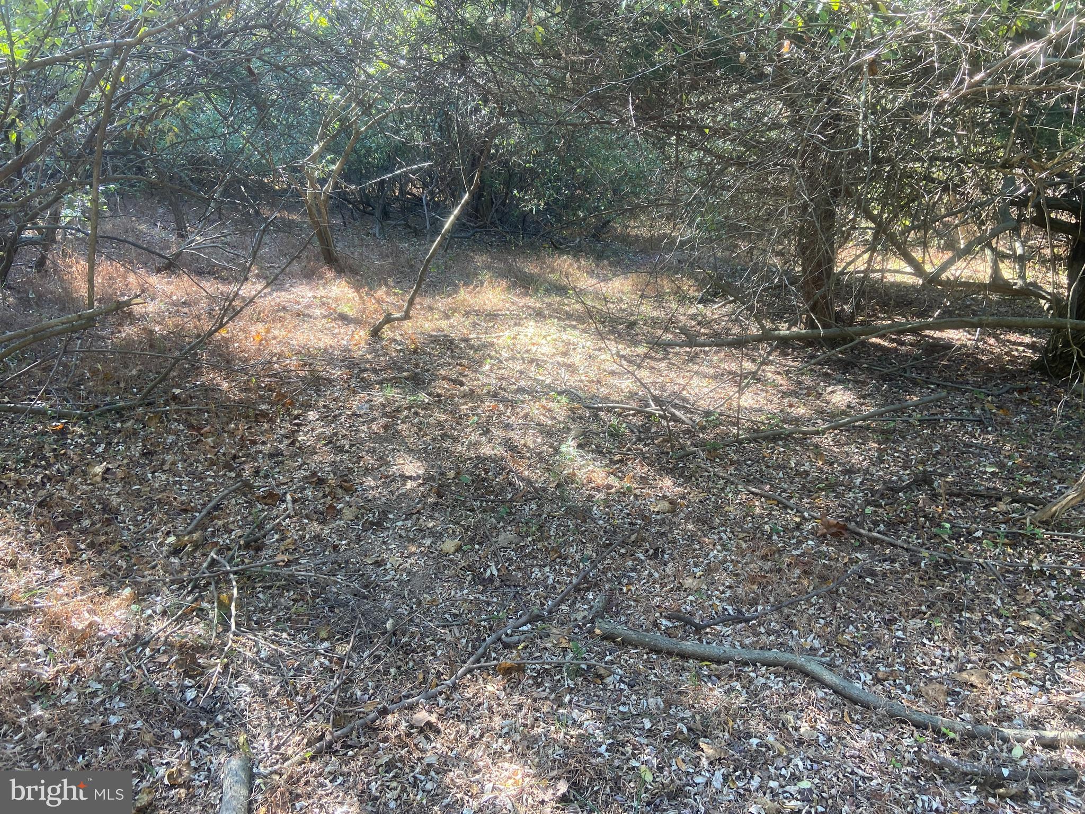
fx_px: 815
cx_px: 542
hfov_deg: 67.3
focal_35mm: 26
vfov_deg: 53.1
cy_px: 407
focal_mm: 4.25
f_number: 1.8
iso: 80
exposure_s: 1/121
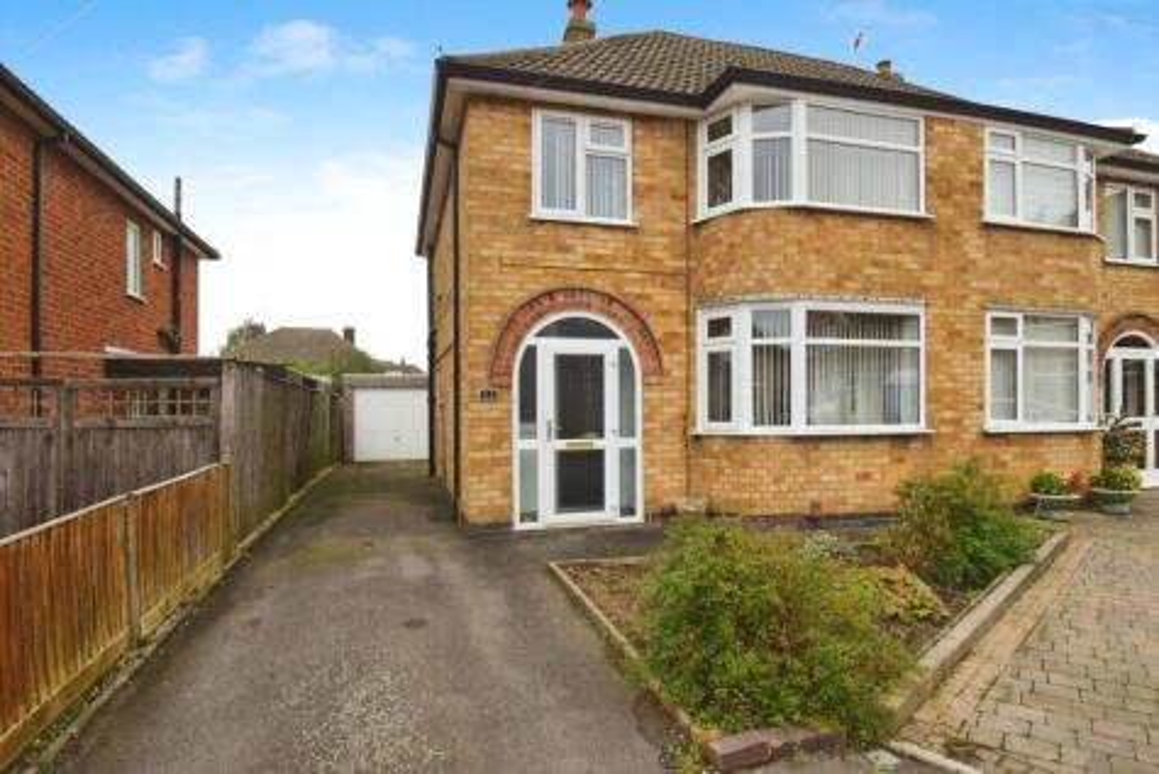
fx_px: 628
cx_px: 580
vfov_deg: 63.3
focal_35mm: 20
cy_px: 387
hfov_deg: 85.4
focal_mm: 13
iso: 1000
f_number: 8
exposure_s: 1/640
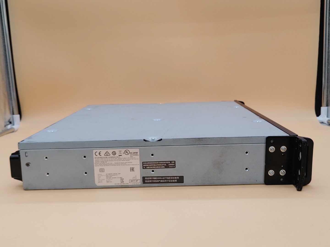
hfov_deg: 51.4
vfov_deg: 39.7
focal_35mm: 36
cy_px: 124
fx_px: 343
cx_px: 165
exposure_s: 1/87
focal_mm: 4.36
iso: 50
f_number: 1.8
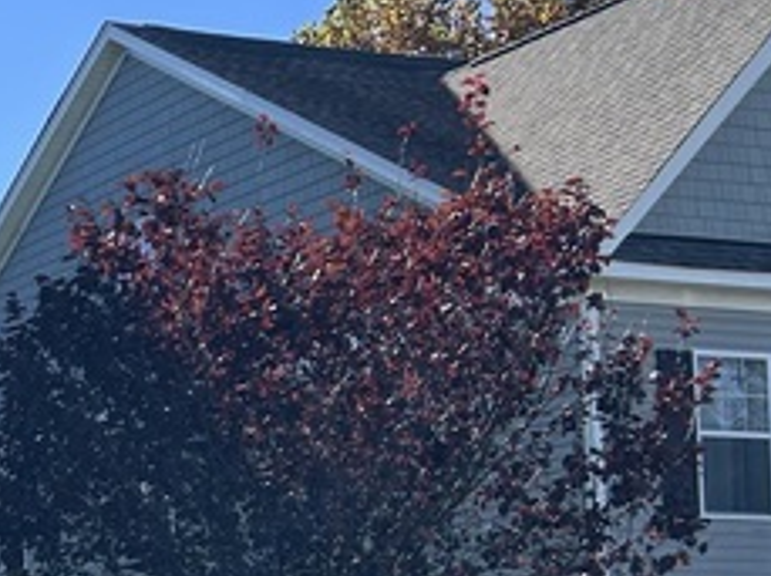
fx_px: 2024
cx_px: -559
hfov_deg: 17.9
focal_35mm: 91
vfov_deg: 15.8
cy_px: 593
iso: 50
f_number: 1.5
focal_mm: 5.7
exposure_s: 1/2252
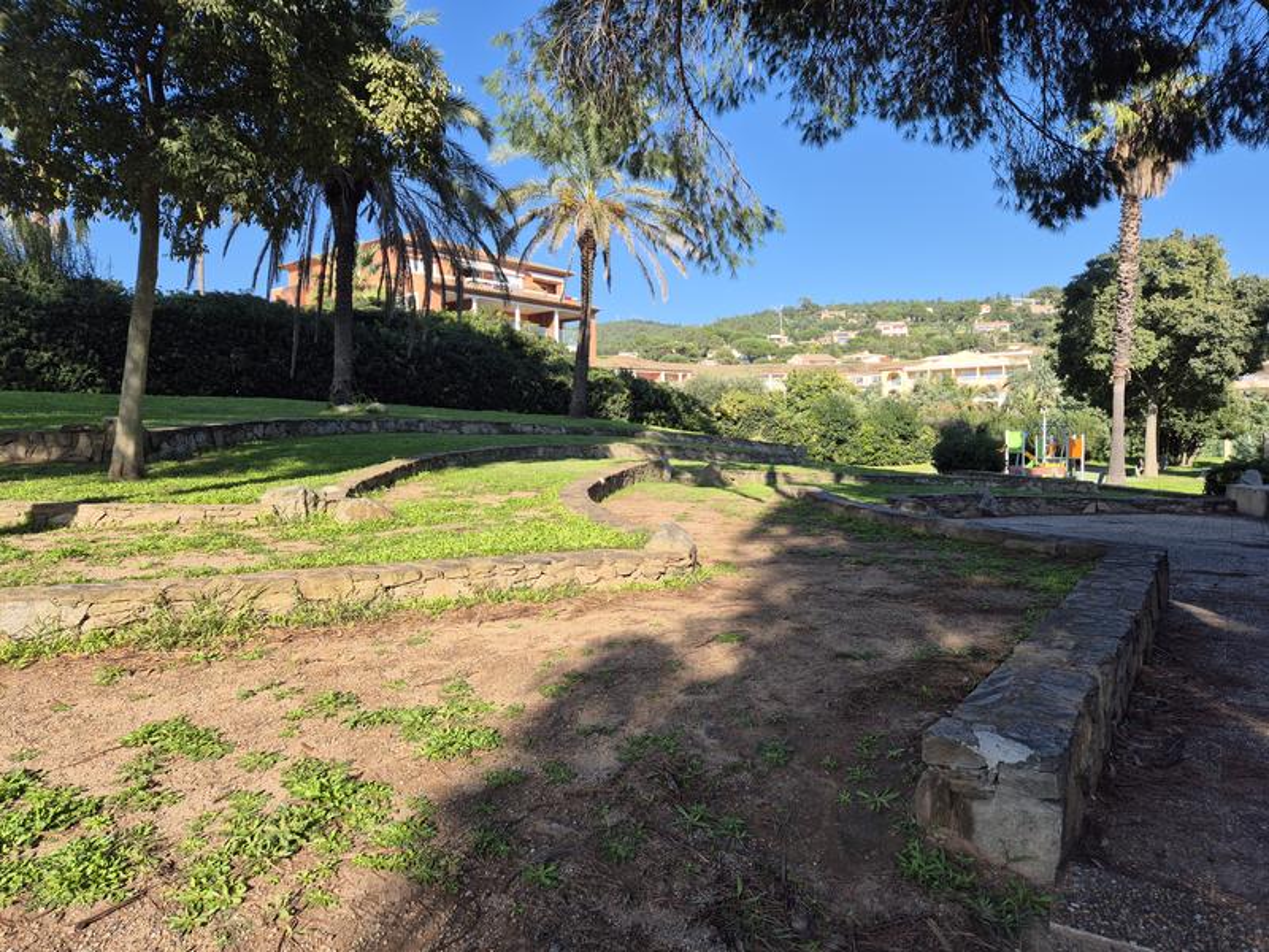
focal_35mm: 23
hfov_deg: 73.9
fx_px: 843
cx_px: 634
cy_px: 476
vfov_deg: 58.9
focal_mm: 5.4
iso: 25
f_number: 1.8
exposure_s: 1/1060
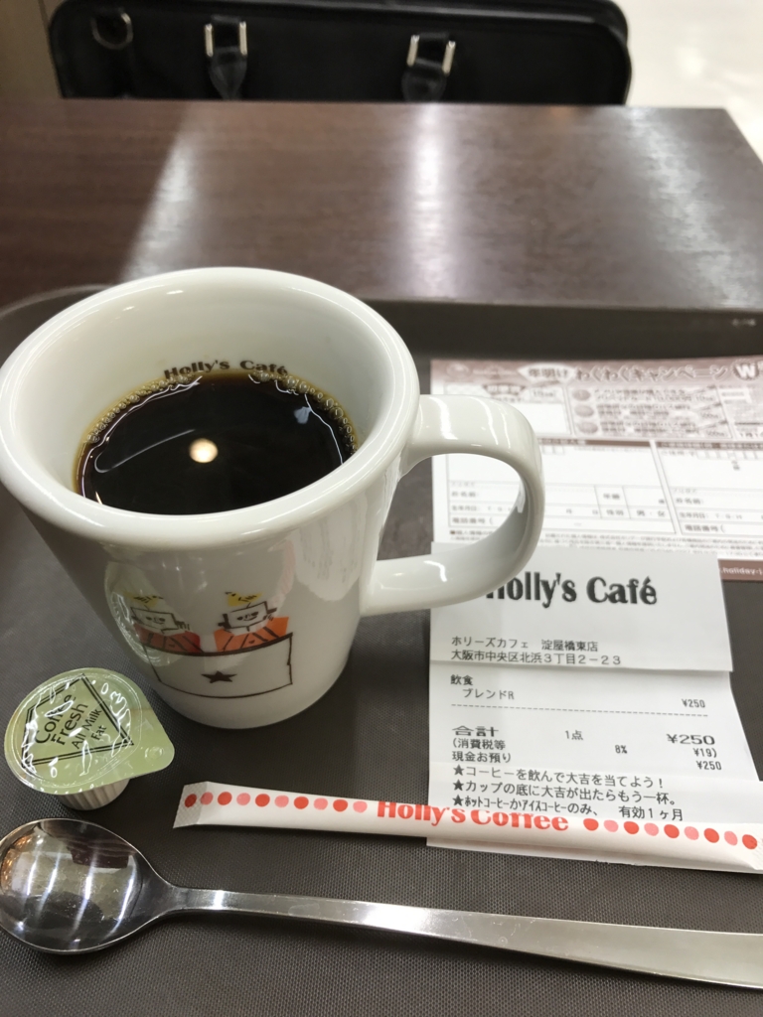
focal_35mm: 28
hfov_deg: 49.7
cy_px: 508
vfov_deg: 63.4
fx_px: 823
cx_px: 382
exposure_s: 1/60
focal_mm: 3.99
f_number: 1.8
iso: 32
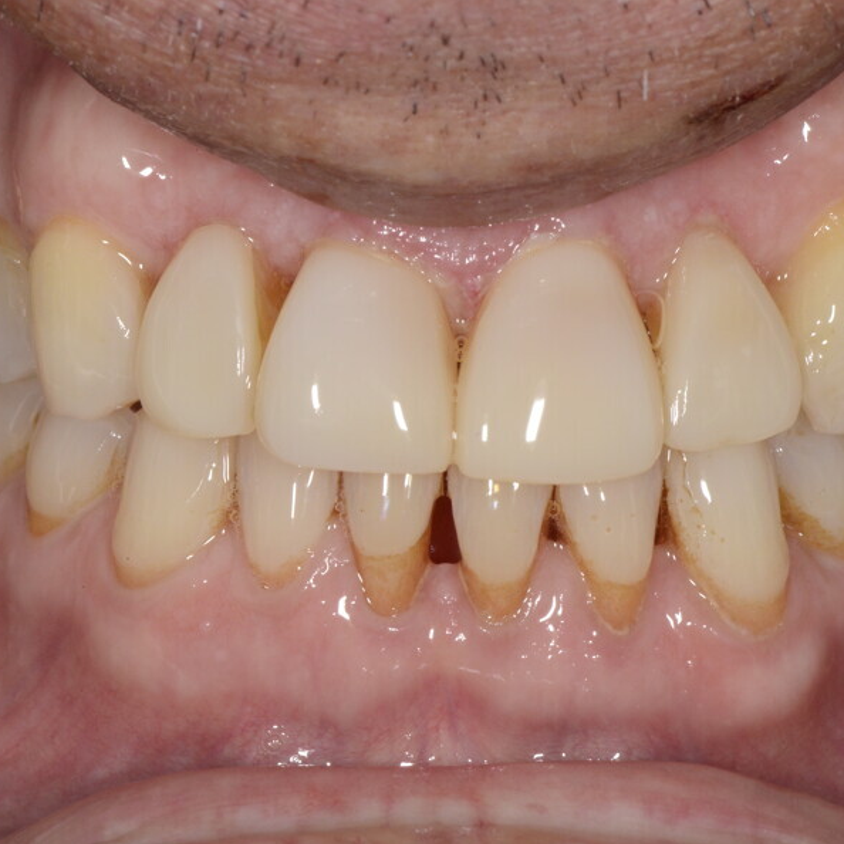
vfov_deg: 12.9
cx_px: 482
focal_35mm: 135
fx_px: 3724
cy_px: 425
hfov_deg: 12.9
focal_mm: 105
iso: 2500
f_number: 40
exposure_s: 1/250
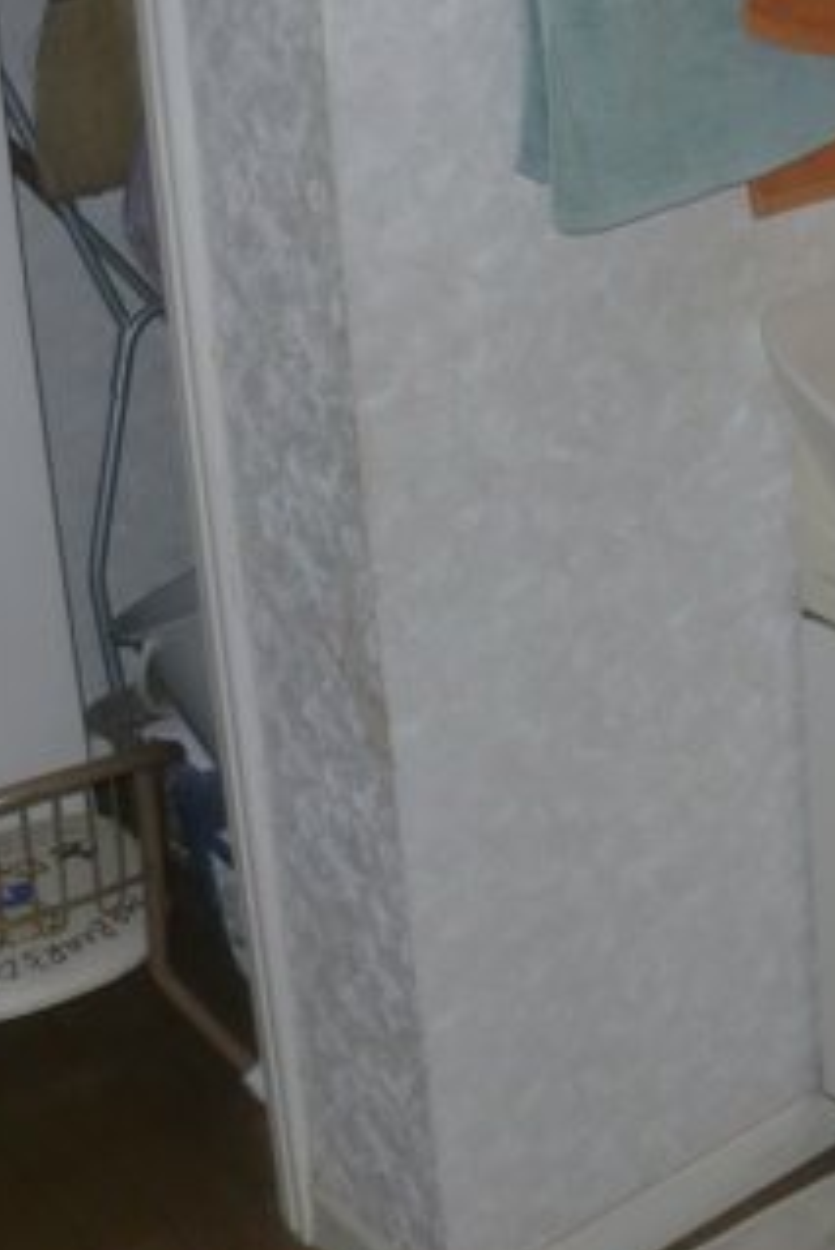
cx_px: 917
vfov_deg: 26.5
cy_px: 55
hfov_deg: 18.0
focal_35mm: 73
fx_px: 2537
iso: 125
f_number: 3.1
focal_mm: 6.3
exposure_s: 1/60
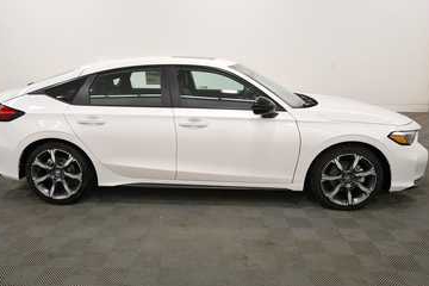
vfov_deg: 43.6
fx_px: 357
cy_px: 139
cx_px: 207
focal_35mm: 30
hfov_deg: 61.9
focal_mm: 18
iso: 800
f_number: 5.6
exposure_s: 1/200
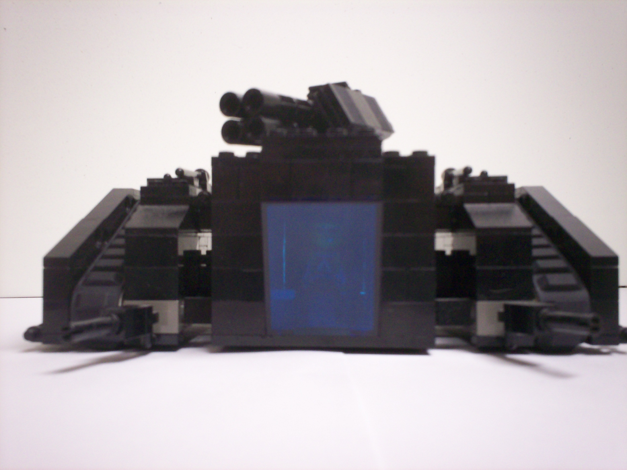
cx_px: 314
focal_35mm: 36
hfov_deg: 51.4
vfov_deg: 39.7
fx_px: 652
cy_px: 235
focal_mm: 6
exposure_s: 1/8
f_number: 4.5
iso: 200
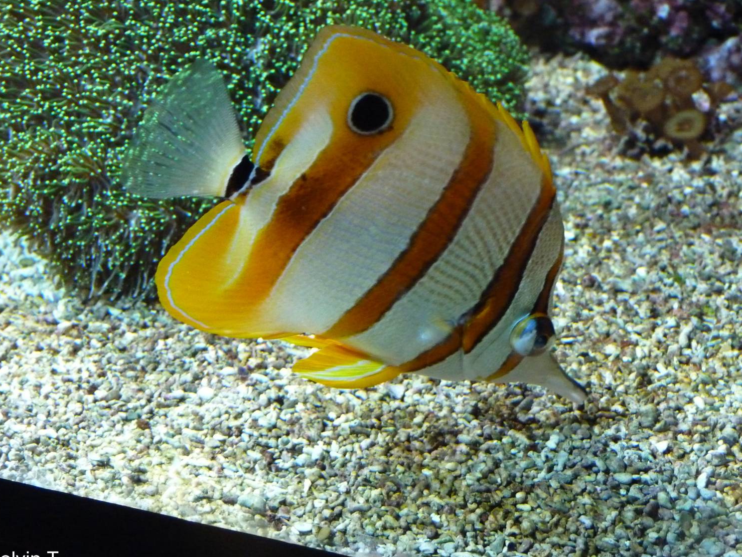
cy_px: 267
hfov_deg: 27.0
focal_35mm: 72
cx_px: 384
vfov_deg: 20.4
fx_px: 1543
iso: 800
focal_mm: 11.9
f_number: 3.4
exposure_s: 1/50
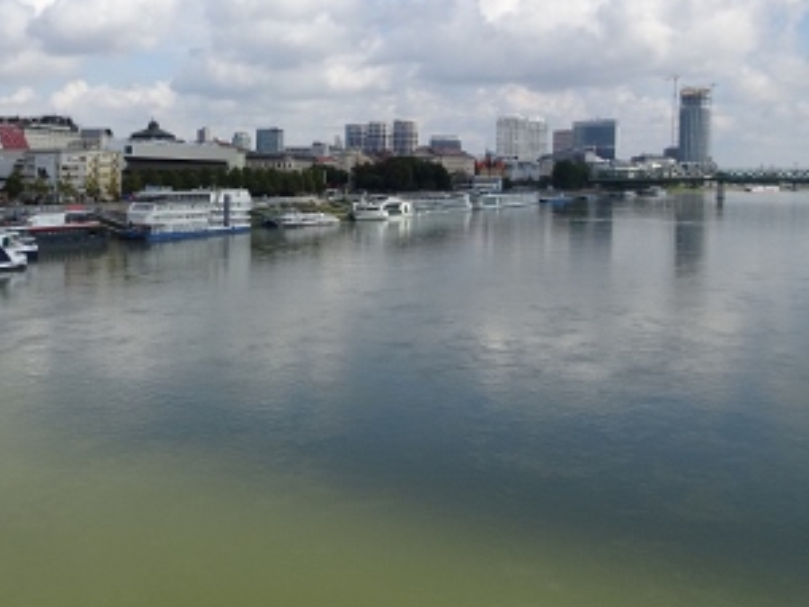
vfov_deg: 37.3
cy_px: 205
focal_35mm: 38
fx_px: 888
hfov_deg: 47.9
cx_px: 252
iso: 80
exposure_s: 1/1000
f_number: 3.5
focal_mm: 4.1
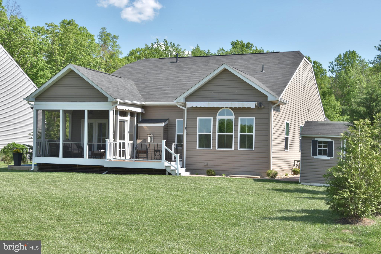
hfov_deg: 41.1
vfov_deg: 28.1
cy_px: 127
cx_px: 190
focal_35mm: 48
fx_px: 508
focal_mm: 32
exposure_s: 1/320
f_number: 9
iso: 250
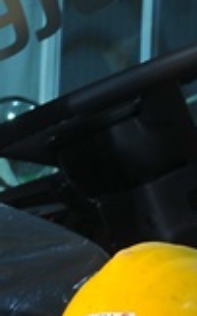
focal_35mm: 330
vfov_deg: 6.2
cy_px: 560
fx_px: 2841
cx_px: -94
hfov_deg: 4.0
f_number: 8
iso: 100
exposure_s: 1.6
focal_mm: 35
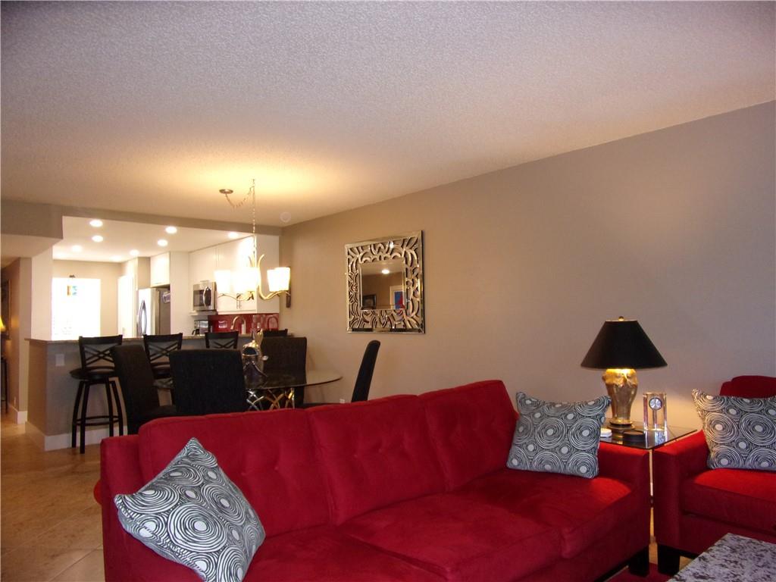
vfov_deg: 56.8
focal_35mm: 24
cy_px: 291
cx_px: 388
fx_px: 538
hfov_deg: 71.6
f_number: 3.3
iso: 200
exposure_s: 1/34
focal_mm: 4.3
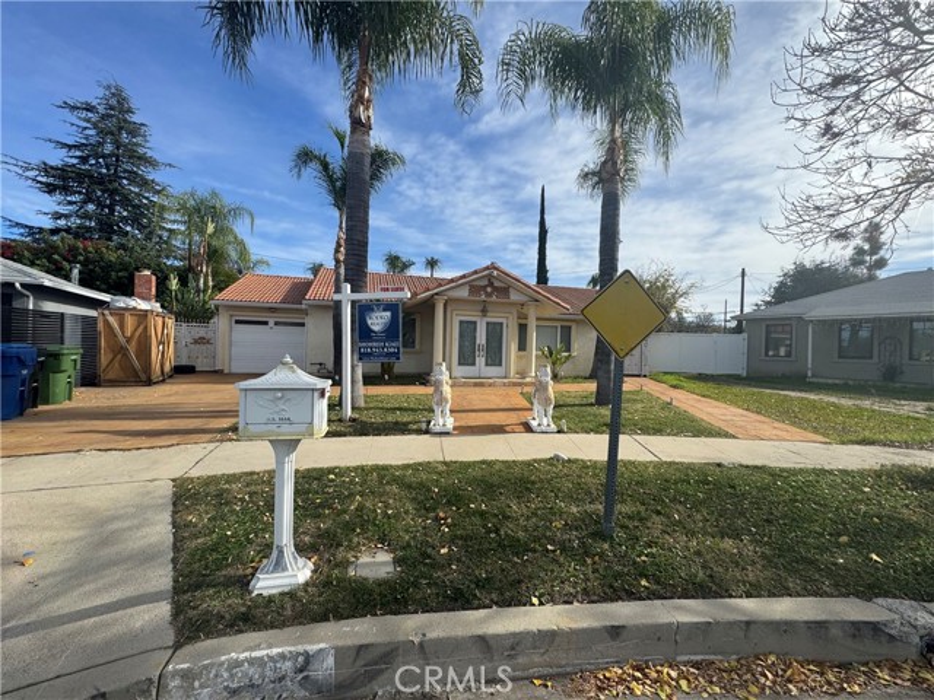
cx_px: 467
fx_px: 378
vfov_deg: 85.7
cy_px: 350
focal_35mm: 14
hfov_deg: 102.1
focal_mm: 2.22
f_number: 2.2
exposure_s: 1/1832
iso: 50
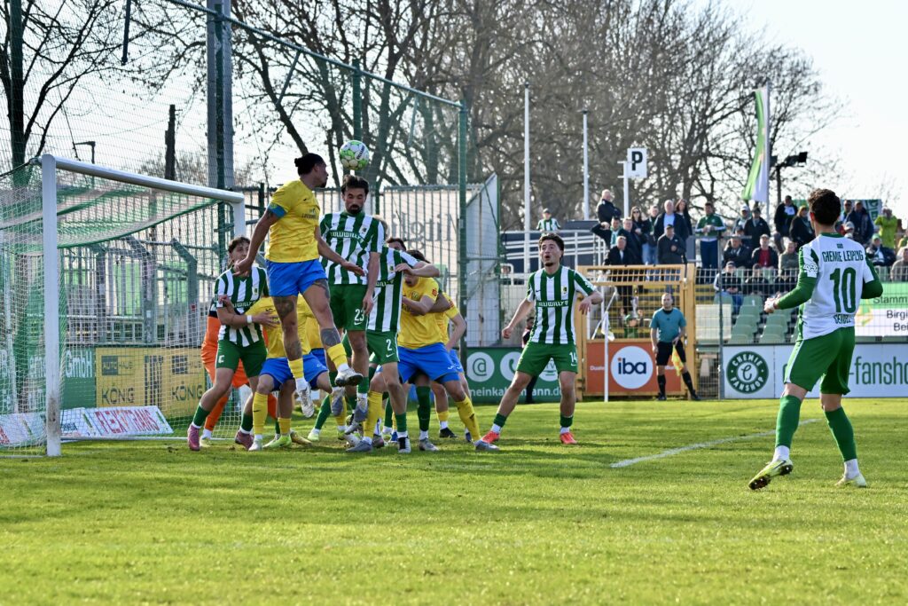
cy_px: 303
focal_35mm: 125
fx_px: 3153
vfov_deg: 11.0
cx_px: 454
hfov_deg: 16.4
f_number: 5.6
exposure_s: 1/1250
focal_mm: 125
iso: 560
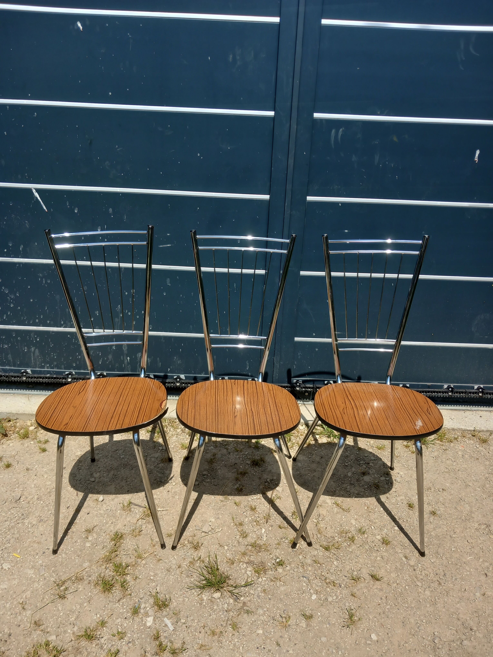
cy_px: 328
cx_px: 246
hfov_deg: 51.4
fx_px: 513
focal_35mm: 27
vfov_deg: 65.3
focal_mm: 4
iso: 20
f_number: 1.8
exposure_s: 1/483
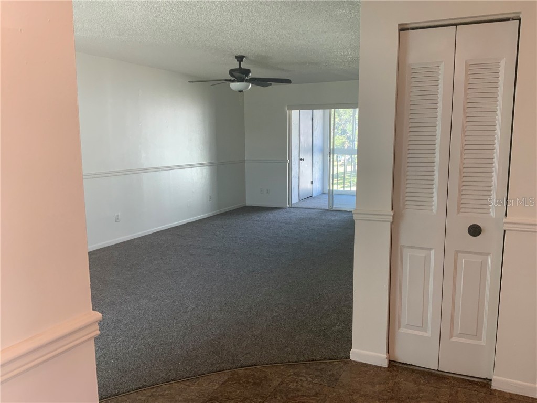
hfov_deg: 61.7
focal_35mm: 29
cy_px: 202
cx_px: 268
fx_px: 450
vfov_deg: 48.2
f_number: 1.8
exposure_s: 1/60
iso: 64
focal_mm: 3
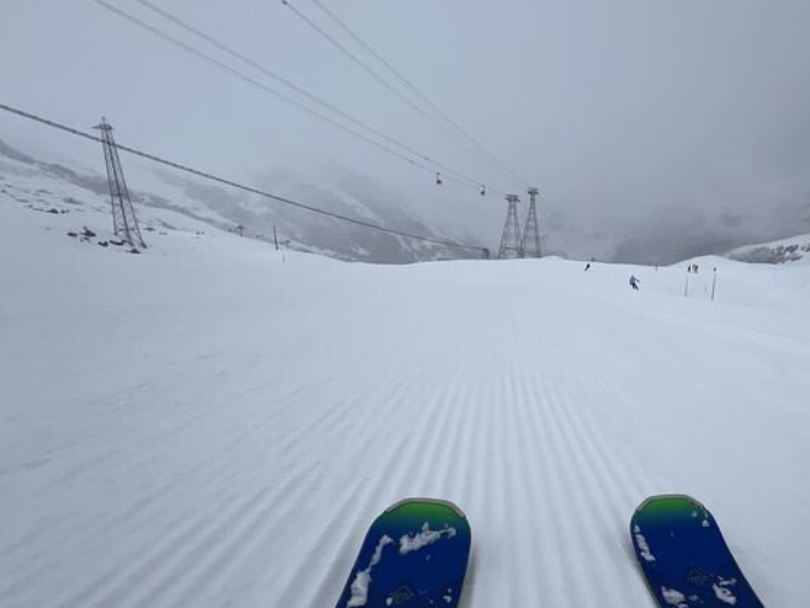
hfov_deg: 74.6
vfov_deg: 63.3
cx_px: 585
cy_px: 334
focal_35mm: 21
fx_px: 491
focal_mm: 1.57
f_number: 1.8
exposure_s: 1/6944
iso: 25
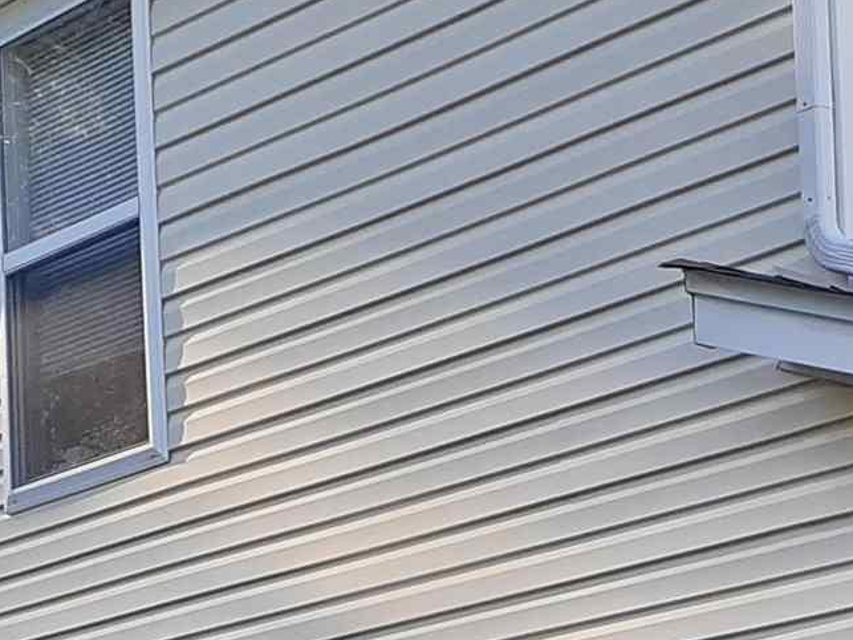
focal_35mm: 129
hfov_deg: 14.8
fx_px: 3178
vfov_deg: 11.1
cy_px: 951
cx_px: 1016
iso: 40
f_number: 1.9
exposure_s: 1/300
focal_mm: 3.6
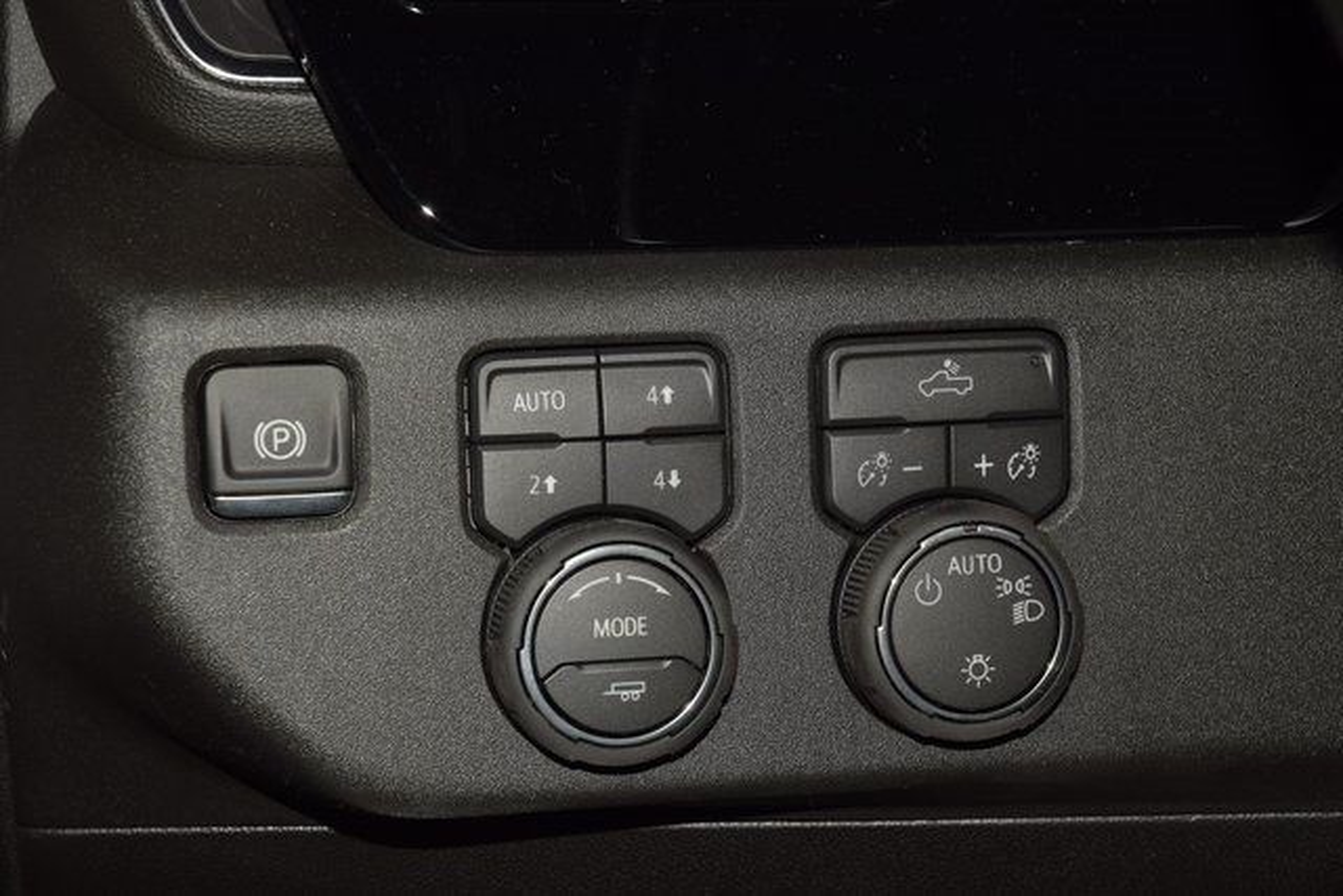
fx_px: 3918
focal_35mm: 105
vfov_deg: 13.0
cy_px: 448
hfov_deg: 19.5
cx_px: 672
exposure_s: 1/125
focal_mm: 70
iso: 100
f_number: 8
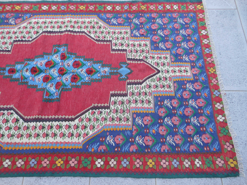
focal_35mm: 25
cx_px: 124
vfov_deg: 54.9
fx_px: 178
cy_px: 92
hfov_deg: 69.4
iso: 80
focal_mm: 4.5
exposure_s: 1/100
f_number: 3.2
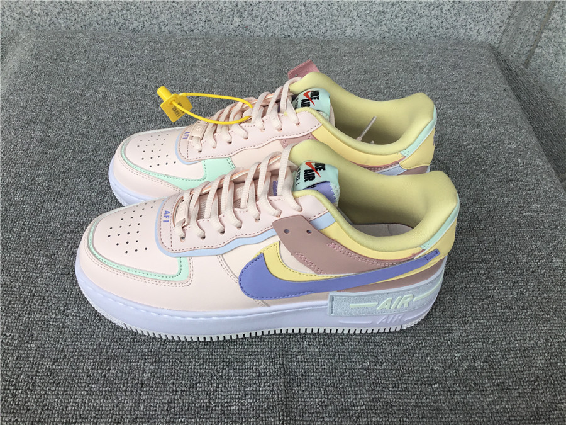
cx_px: 283
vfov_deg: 45.4
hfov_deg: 58.4
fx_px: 507
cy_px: 212
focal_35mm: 31
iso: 25
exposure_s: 1/152
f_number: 2.4
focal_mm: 3.3
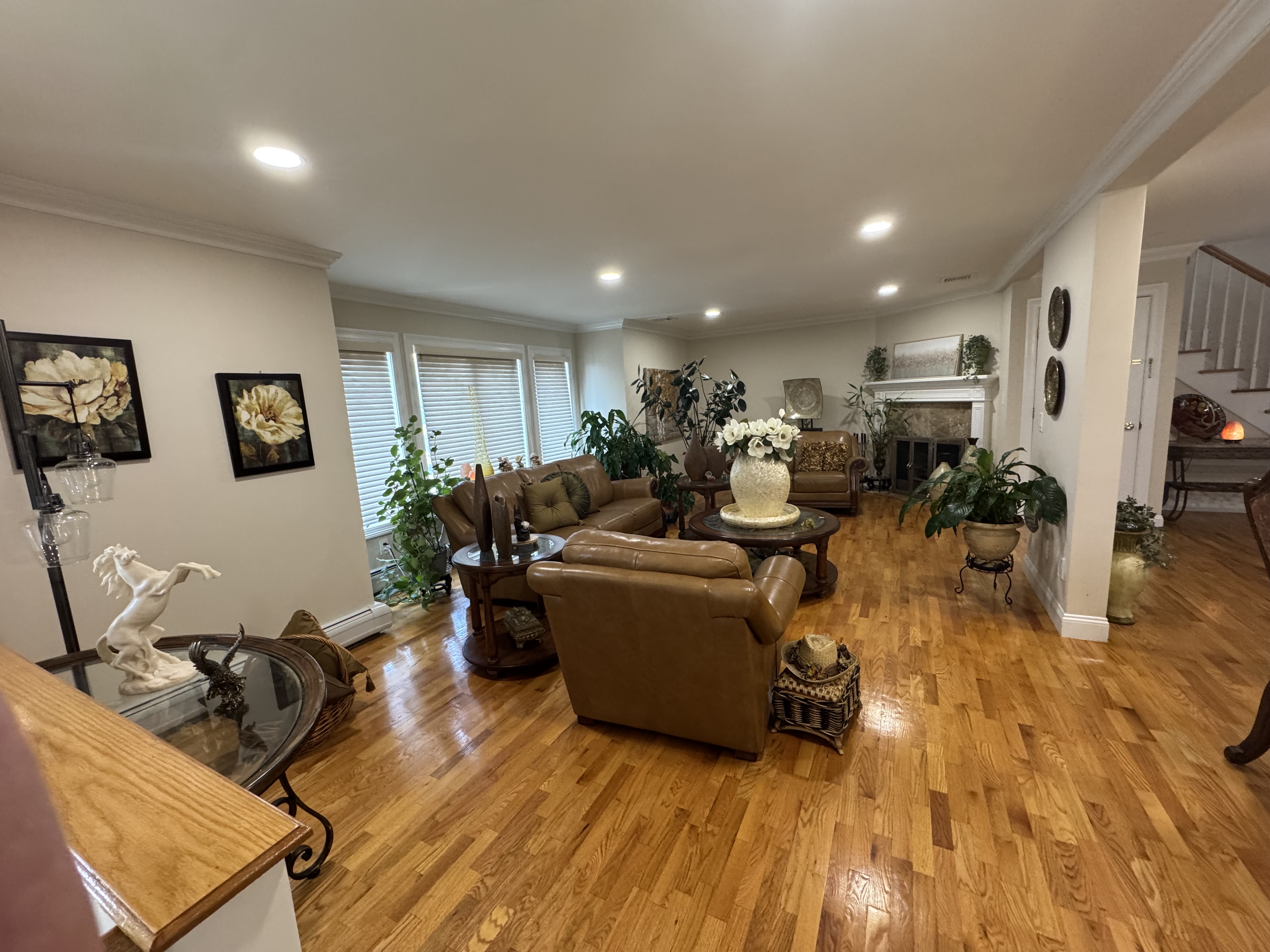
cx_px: 635
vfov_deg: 85.7
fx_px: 514
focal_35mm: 14
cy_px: 476
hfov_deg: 102.1
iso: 320
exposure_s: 1/60
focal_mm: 2.22
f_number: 2.2
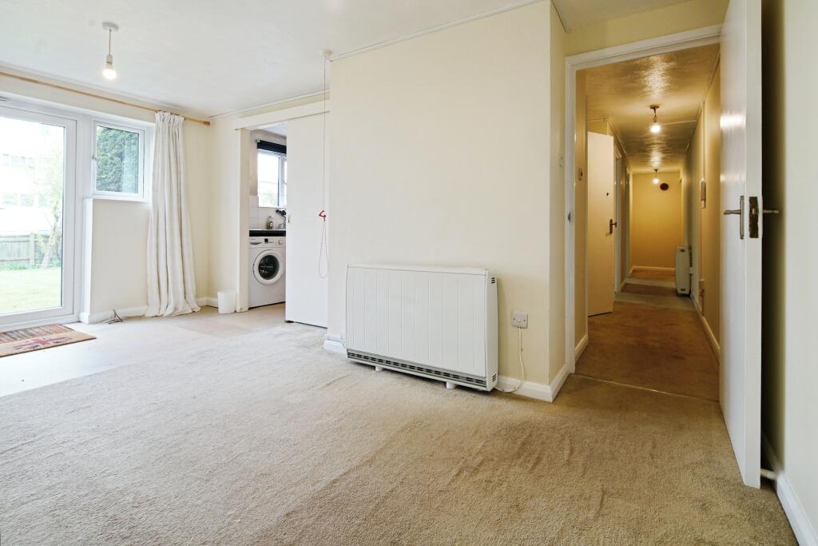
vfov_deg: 70.5
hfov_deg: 93.3
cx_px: 409
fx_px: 386
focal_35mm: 17
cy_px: 273
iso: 640
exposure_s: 1/20
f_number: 9
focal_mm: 17
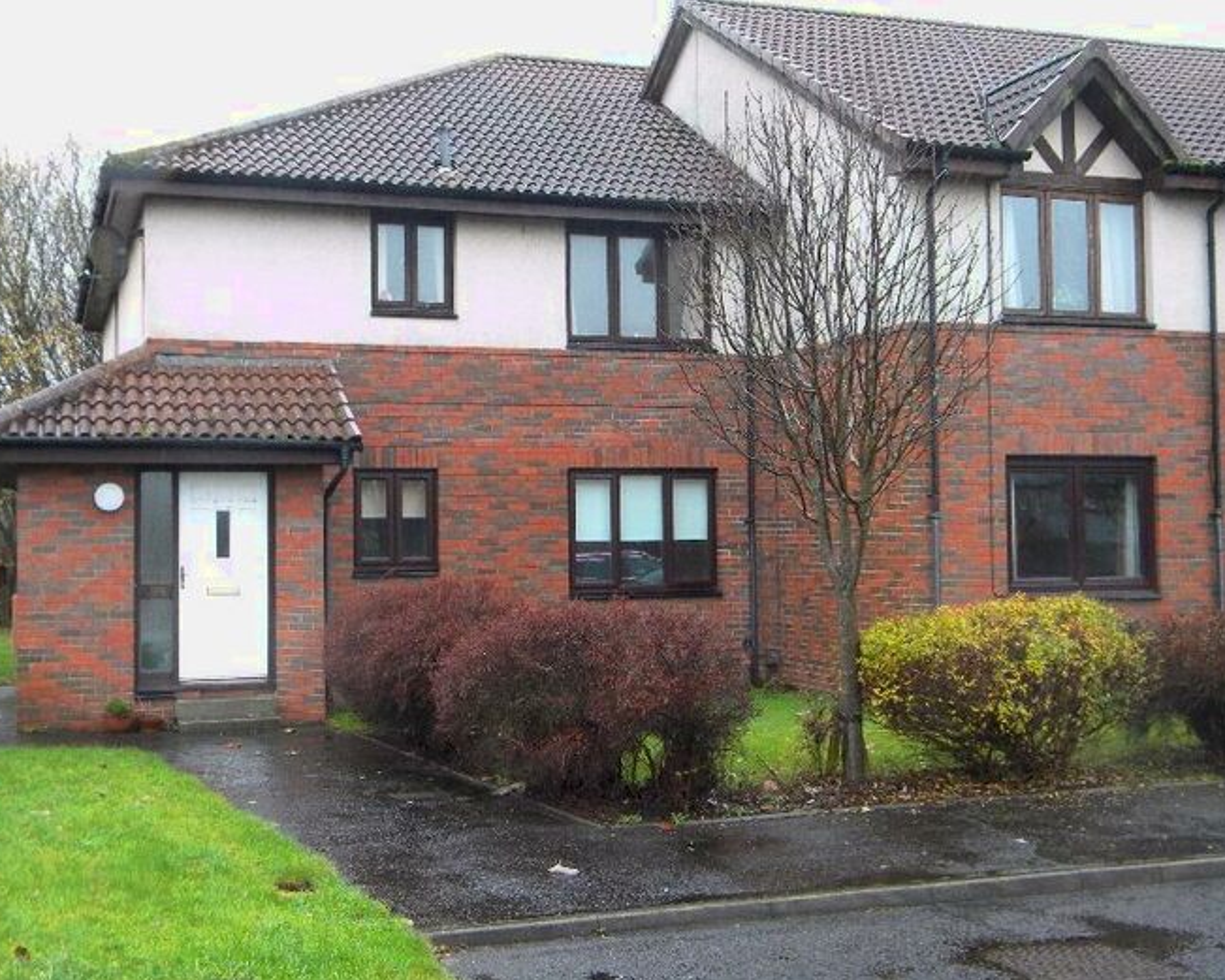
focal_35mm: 43
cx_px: 600
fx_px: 1559
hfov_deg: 42.9
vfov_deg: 34.9
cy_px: 492
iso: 284
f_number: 3.8
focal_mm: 7.3
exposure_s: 1/60
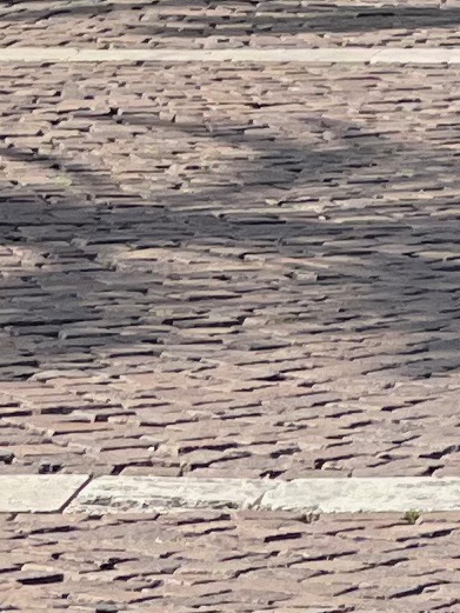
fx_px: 8767
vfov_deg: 3.9
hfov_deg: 3.0
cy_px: -1291
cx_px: 1191
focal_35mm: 495
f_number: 2.2
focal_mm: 7.5
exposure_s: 1/1107
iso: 32
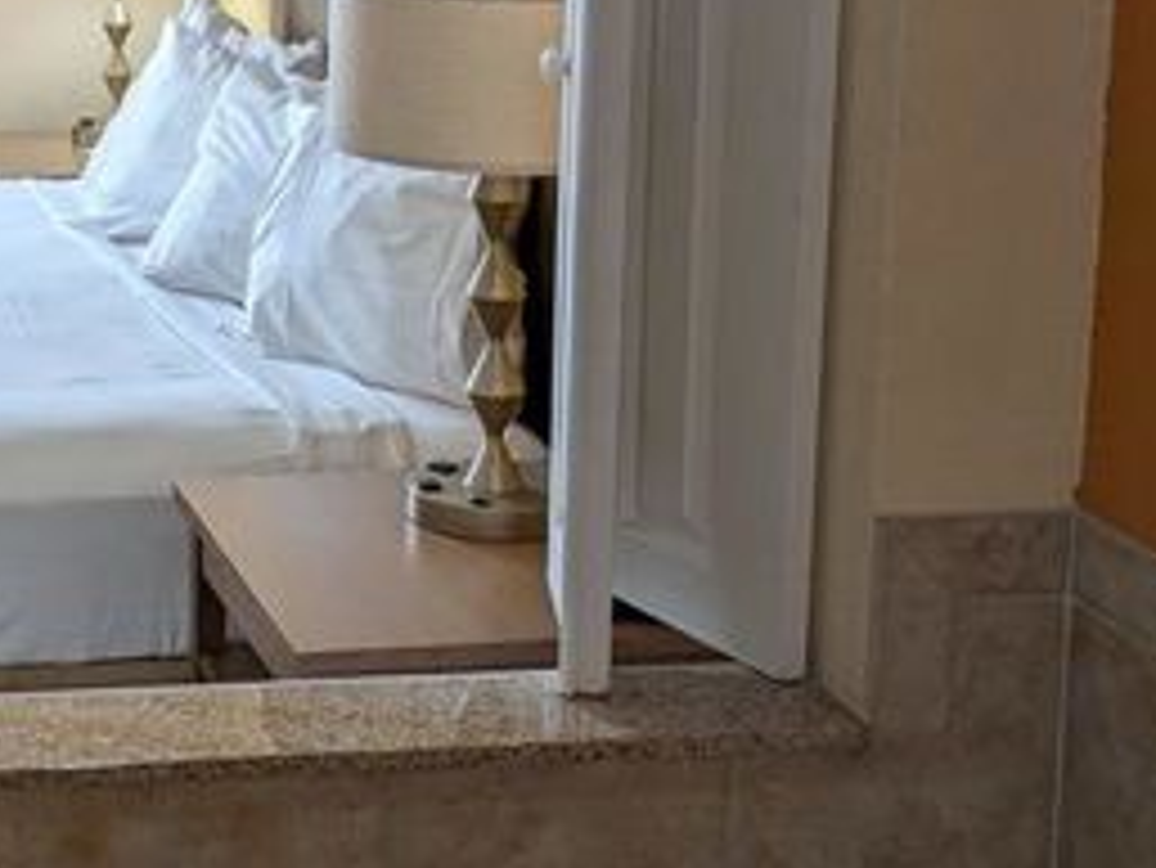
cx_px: 38
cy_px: 121
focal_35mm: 74
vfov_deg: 19.6
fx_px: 2472
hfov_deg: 25.2
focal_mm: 4.38
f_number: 1.73
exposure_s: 1/121
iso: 44
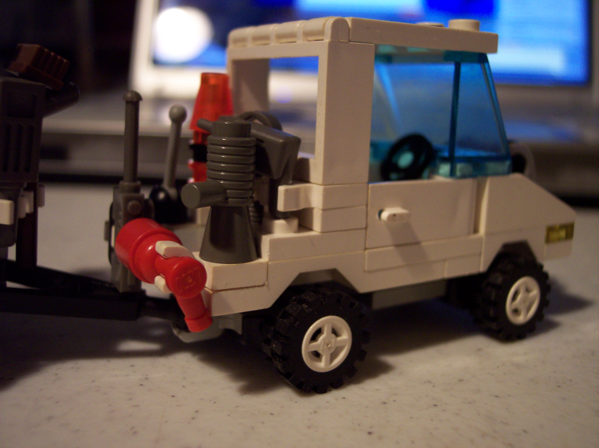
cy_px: 224
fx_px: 657
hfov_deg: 49.0
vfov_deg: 37.7
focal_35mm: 38
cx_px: 300
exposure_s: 1/8
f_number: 2.8
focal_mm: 8
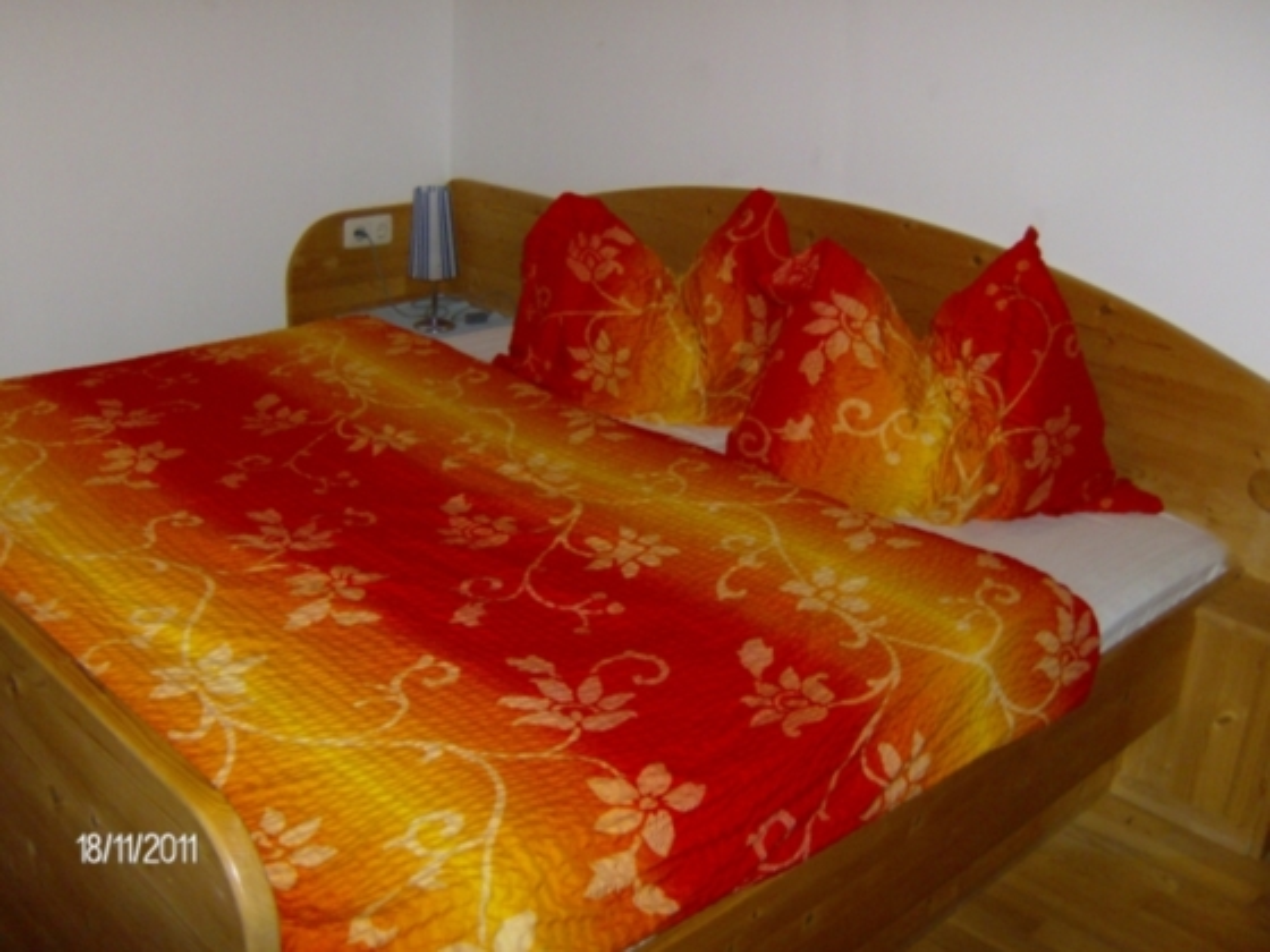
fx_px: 1321
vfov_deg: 39.7
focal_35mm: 36
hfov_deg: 51.4
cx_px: 635
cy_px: 476
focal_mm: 6
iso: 200
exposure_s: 1/60
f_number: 2.8
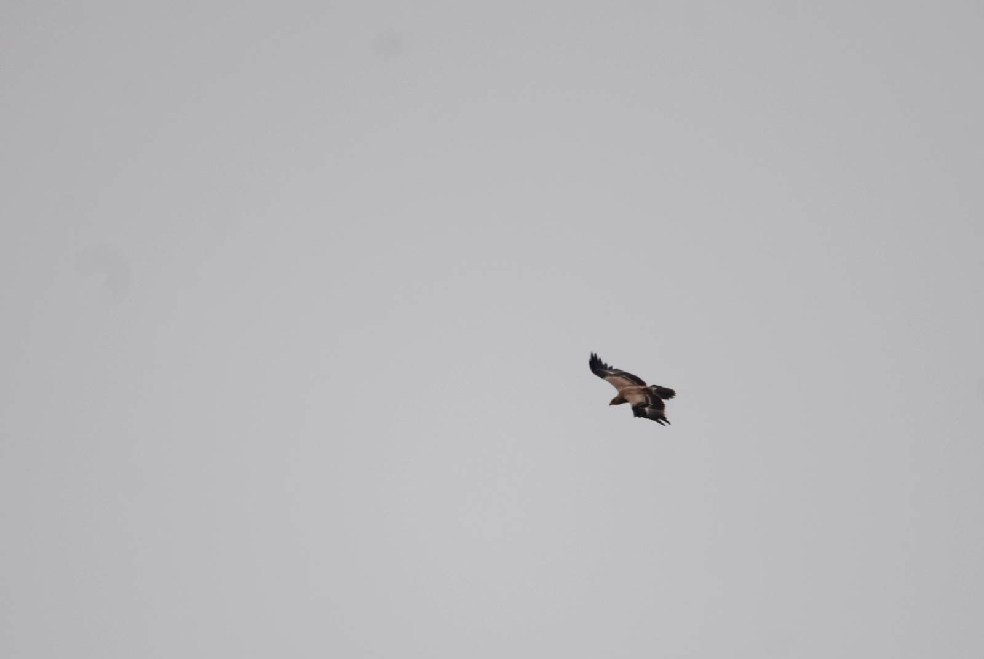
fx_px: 20524
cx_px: 492
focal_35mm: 750
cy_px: 330
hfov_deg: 2.7
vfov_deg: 1.8
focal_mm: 500
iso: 200
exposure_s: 1/1250
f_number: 6.3
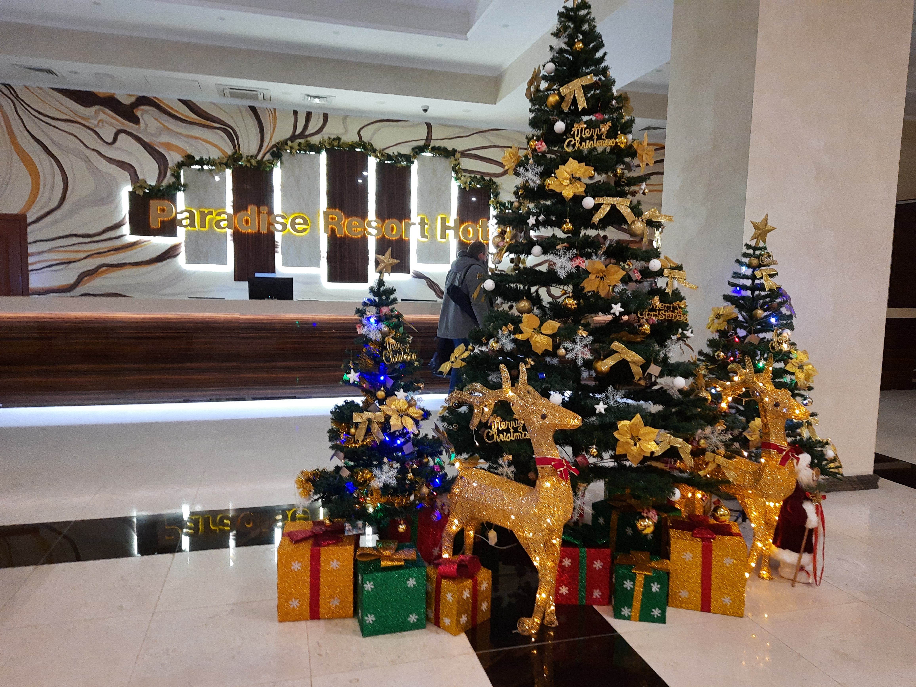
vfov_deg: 56.8
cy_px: 344
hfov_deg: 71.6
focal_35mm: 24
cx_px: 458
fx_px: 635
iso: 500
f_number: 1.8
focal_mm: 5.23
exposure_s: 1/25
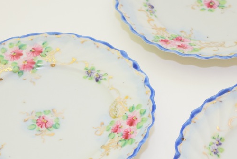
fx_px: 1087
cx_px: 118
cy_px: 109
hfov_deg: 12.4
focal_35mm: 165
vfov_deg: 8.3
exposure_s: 1/60
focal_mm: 55
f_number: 5.6
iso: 1600
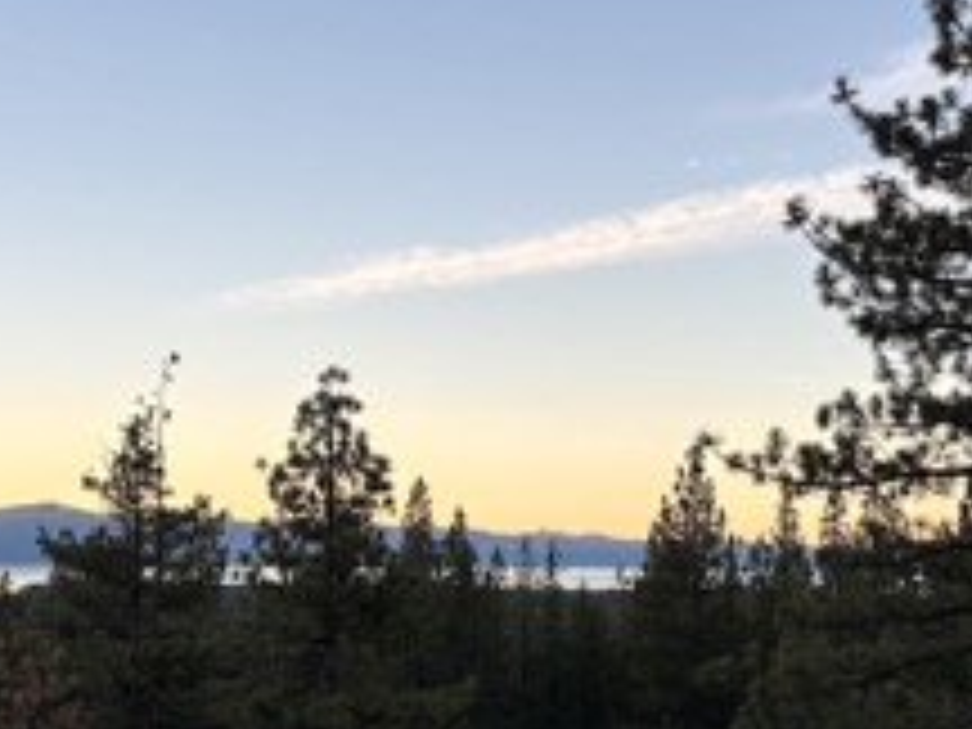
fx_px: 2162
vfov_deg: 19.1
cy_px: 418
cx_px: 288
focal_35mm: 77
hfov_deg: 25.1
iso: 50
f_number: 1.6
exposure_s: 1/498
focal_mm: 5.96
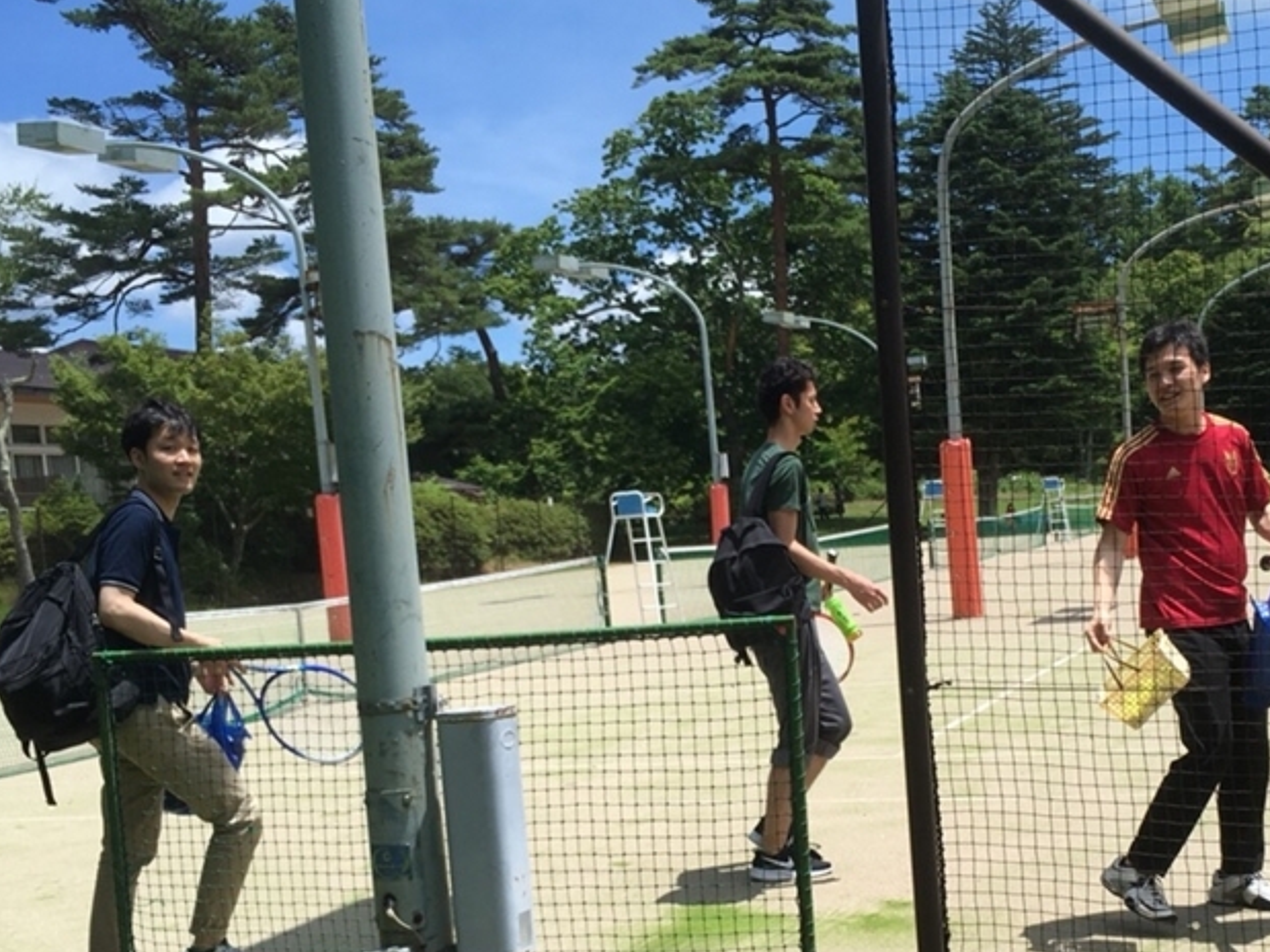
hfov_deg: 39.4
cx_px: 786
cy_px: 685
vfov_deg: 29.9
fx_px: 1761
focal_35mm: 48
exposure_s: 1/1451
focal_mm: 4.15
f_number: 2.2
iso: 25
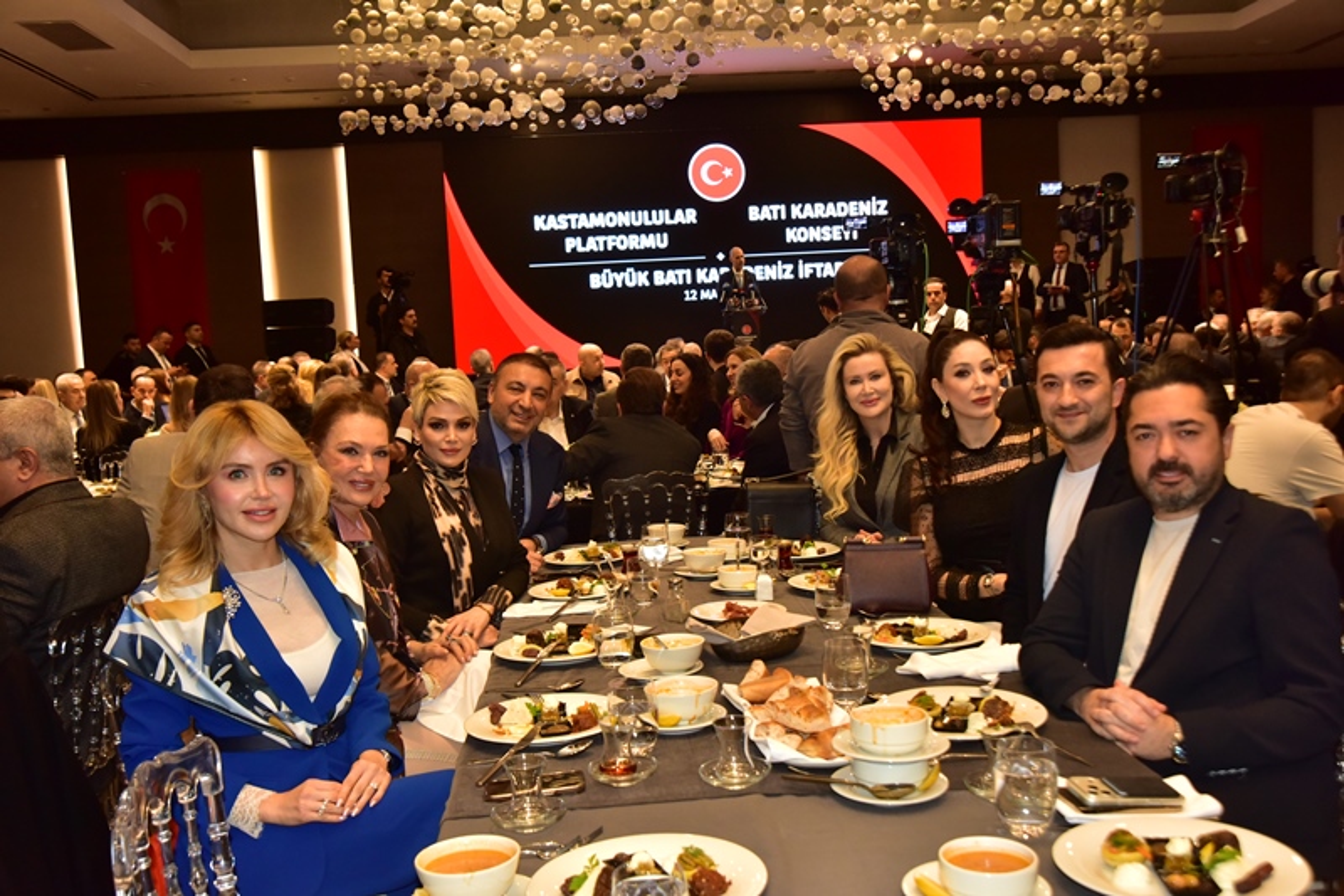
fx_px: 1269
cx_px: 672
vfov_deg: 38.9
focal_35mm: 34
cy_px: 448
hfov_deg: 55.8
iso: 2000
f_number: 4.5
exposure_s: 1/50
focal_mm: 34
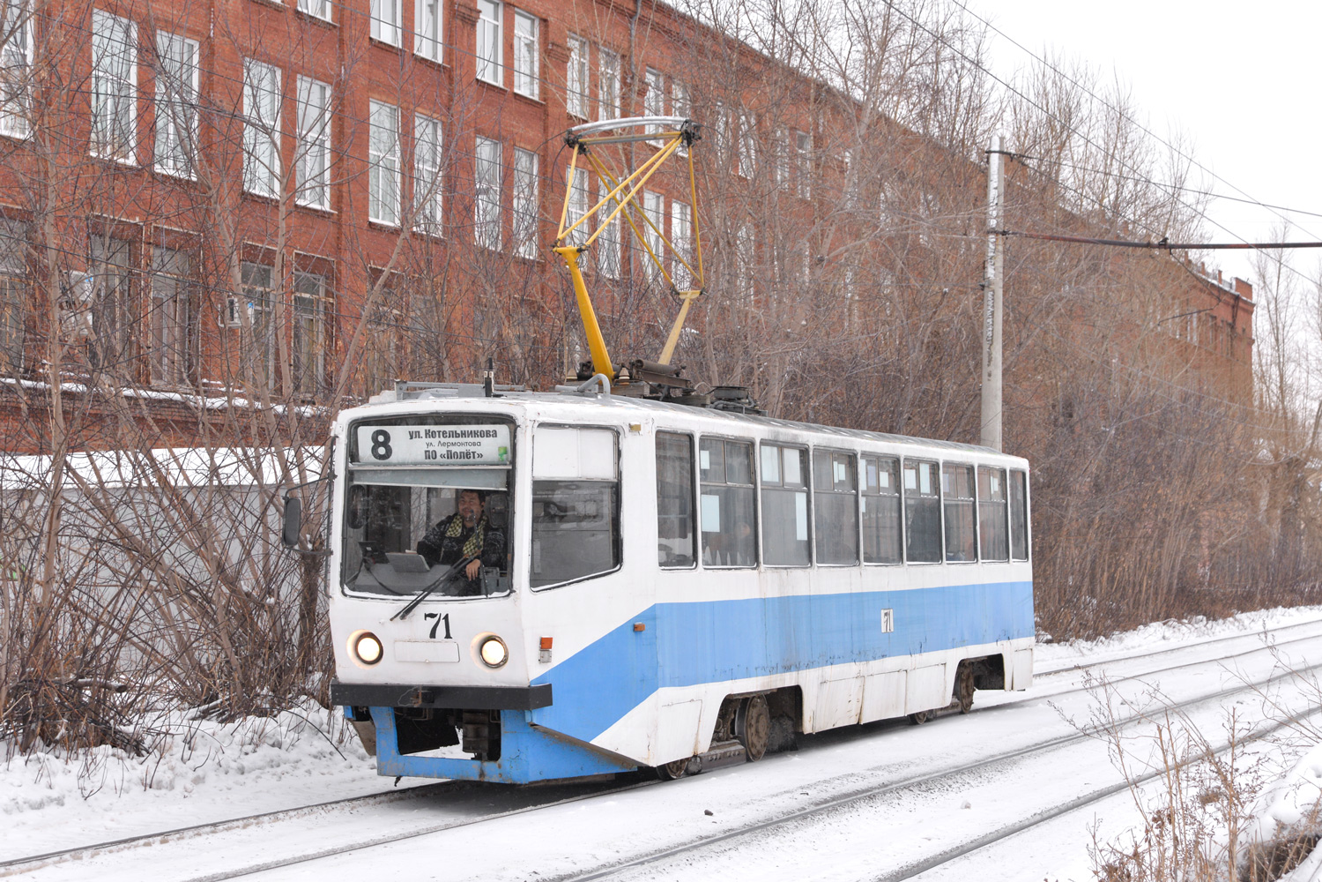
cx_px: 661
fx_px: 2570
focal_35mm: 70
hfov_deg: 28.8
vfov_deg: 19.5
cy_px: 441
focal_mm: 70
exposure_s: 1/320
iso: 640
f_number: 7.1
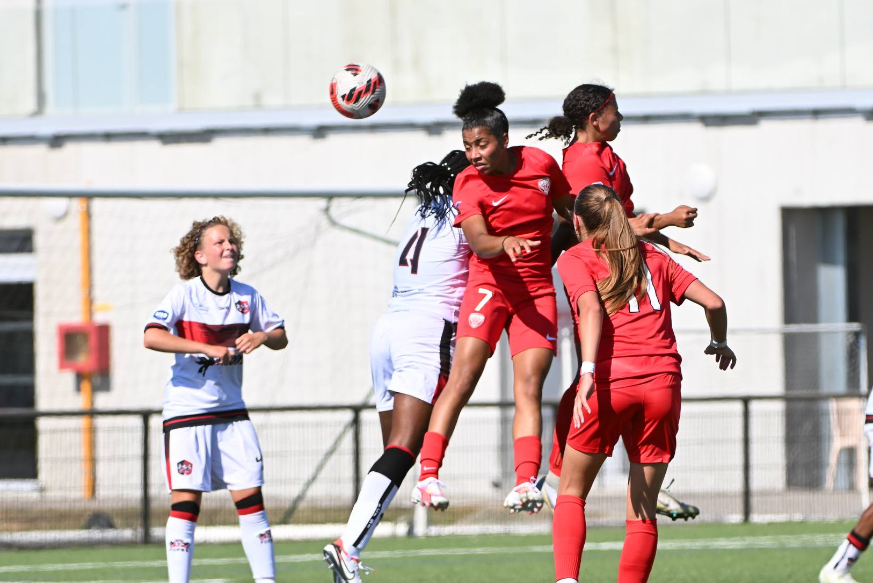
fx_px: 10308
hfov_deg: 4.8
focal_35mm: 425
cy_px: 303
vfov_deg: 3.2
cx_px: 505
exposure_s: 1/2000
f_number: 4
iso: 250
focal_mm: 240
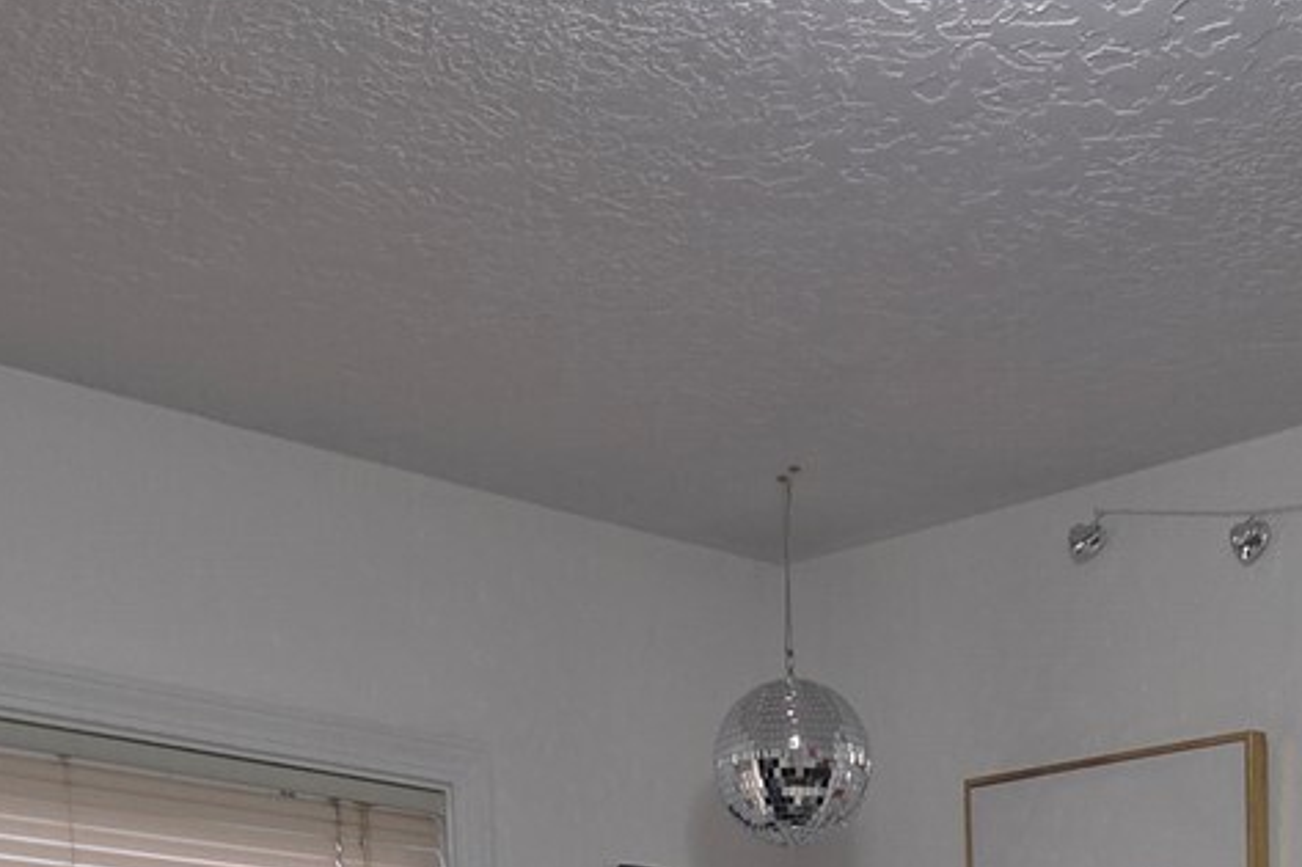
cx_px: 908
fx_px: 2928
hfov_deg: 24.9
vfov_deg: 14.7
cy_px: 1572
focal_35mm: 81
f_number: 1.8
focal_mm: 5.4
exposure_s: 1/60
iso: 250
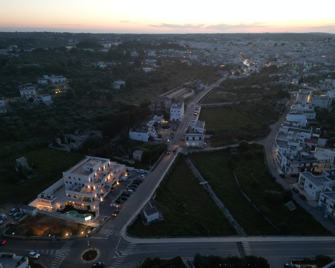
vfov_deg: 54.9
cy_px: 135
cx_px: 183
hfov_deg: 65.9
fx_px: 258
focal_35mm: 26
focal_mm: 6.72
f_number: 1.7
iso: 110
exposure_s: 1/25
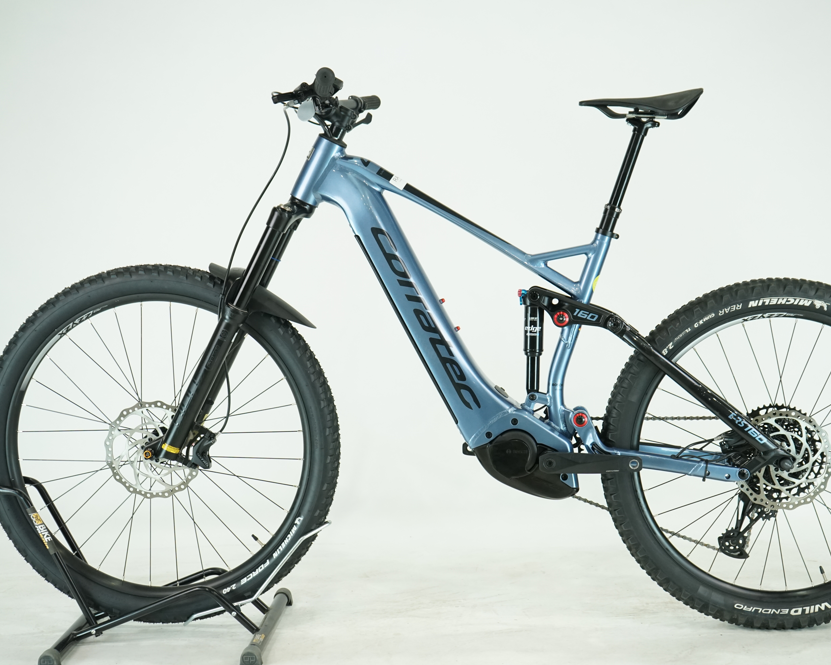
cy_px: 330
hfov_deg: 34.1
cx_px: 466
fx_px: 1353
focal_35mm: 55
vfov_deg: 27.6
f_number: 5.6
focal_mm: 48
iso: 1600
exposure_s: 1/200
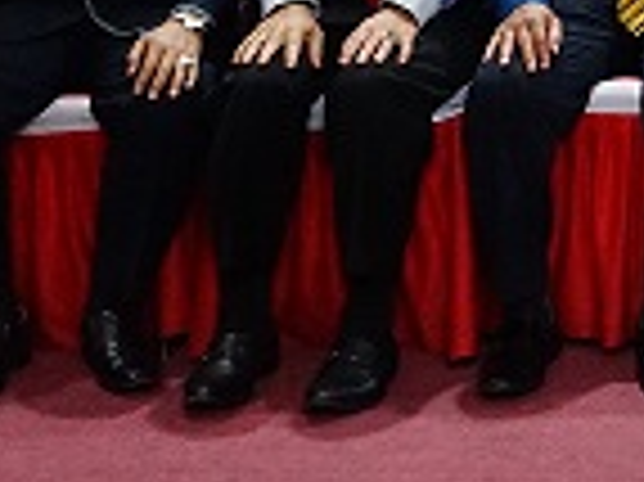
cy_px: -527
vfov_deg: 9.4
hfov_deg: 12.0
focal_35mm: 146
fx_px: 2714
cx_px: 1320
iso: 6400
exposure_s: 1/60
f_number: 4.5
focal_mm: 29
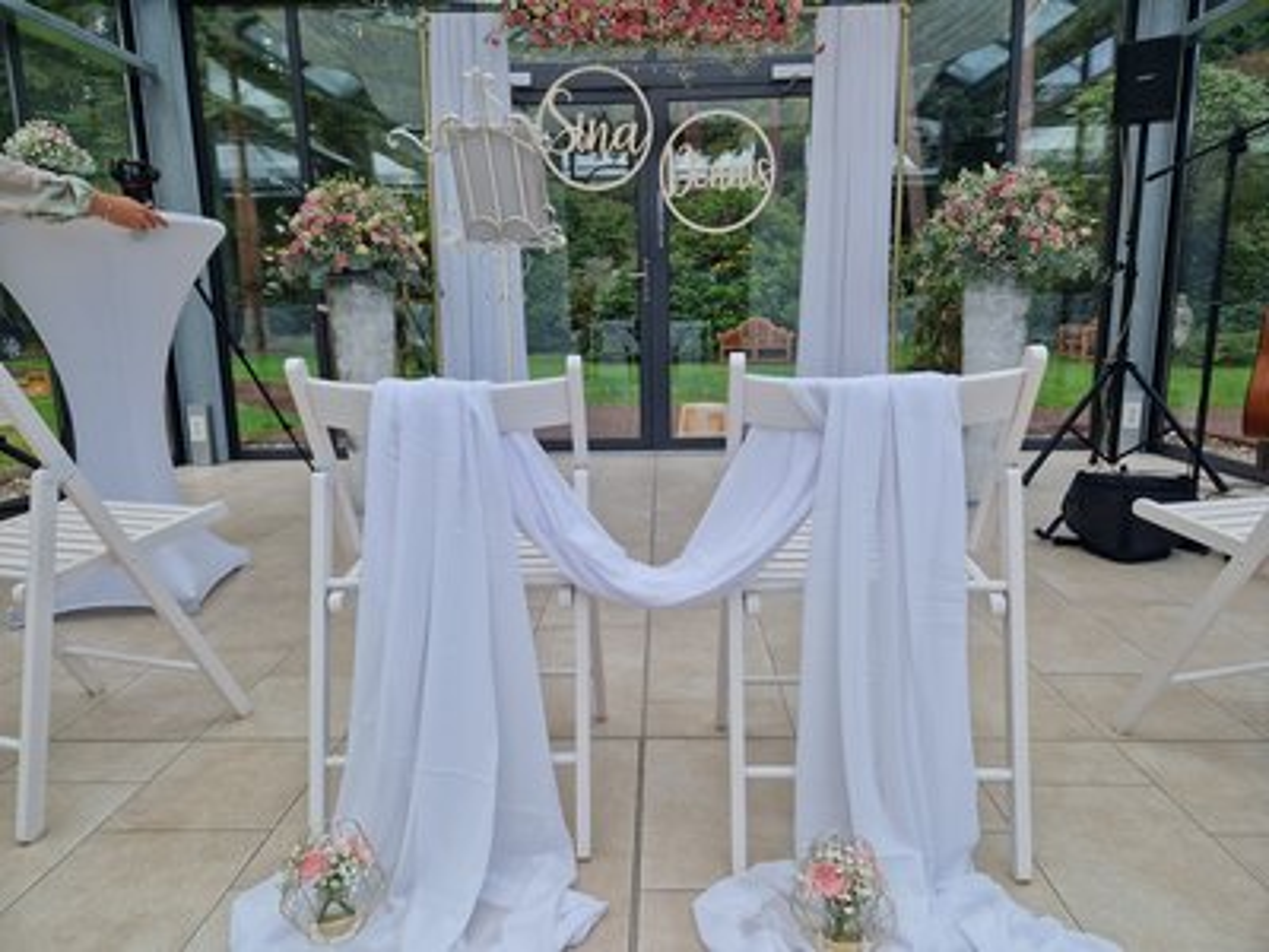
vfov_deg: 58.9
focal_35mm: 23
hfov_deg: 73.9
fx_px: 843
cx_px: 634
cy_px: 476
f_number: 1.8
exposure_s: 1/266
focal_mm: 5.4
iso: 50
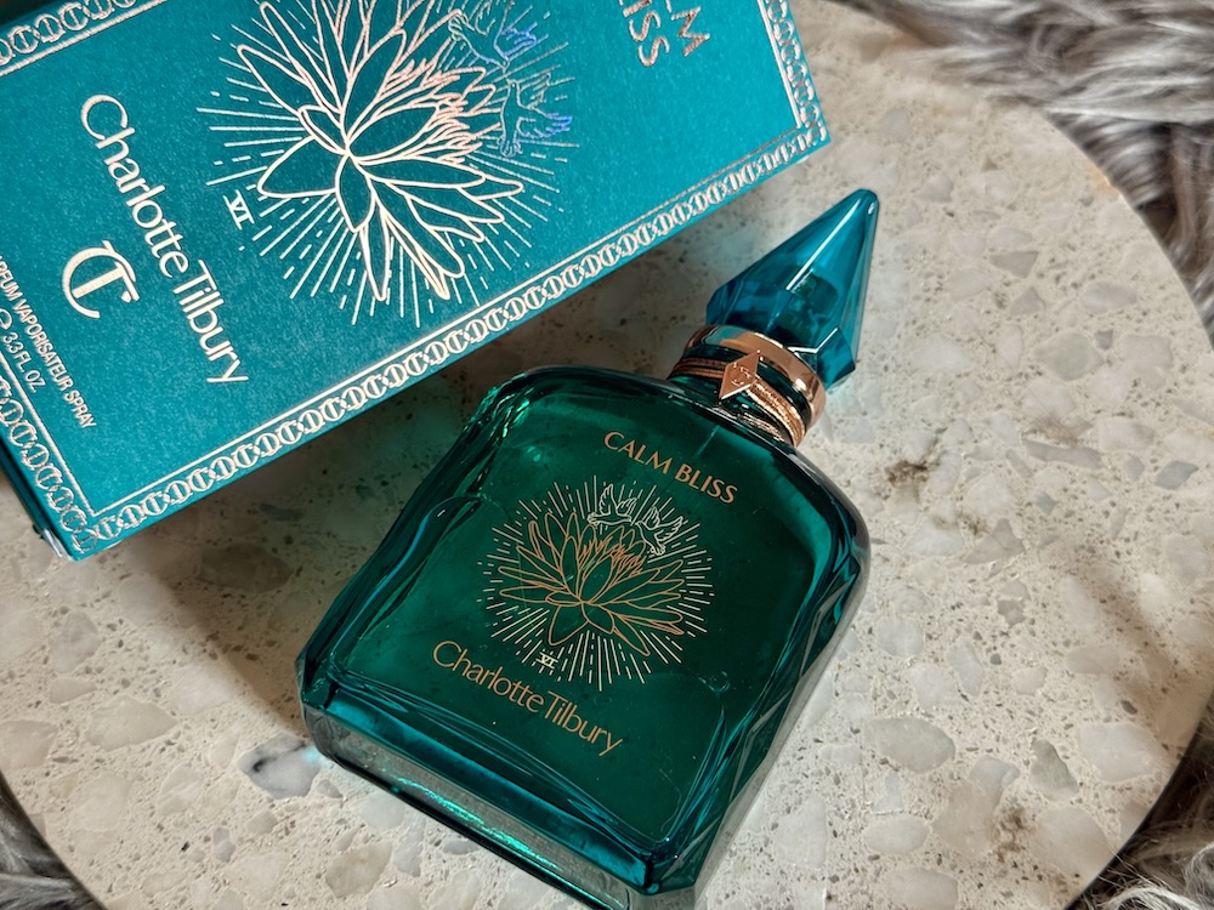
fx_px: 1683
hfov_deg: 39.7
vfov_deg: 30.3
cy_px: 455
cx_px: 607
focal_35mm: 48
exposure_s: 1/60
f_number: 1.78
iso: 125
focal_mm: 6.76
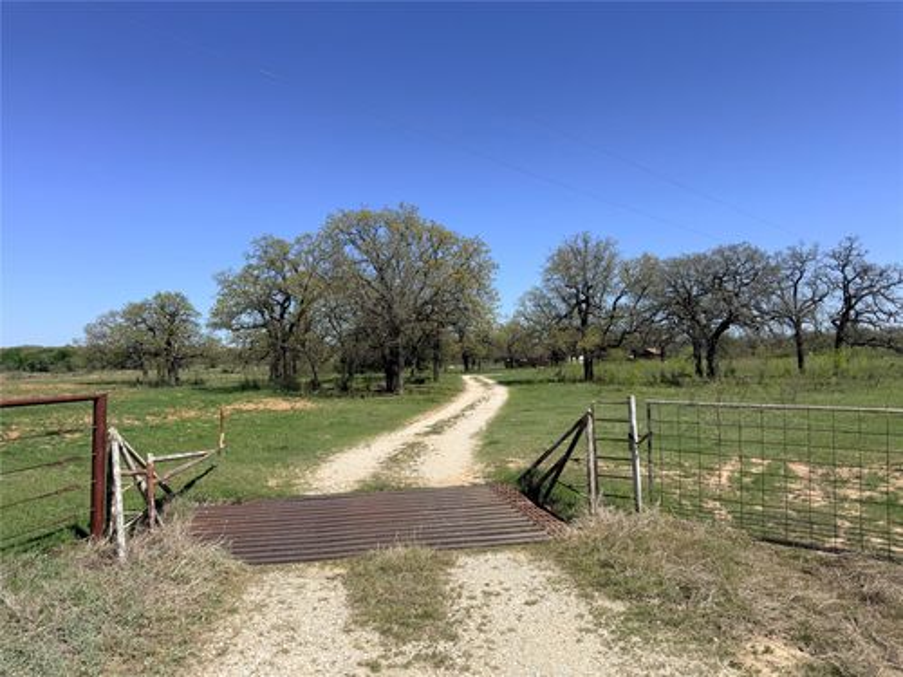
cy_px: 338
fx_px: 626
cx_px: 452
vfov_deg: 56.8
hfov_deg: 71.6
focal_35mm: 24
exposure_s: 1/6711
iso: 80
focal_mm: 6.76
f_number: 1.78
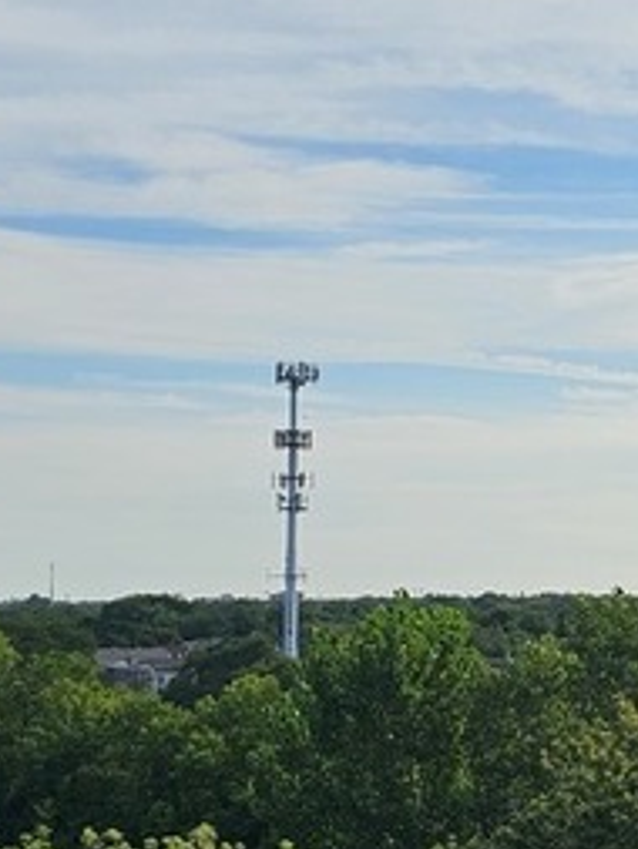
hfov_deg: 13.9
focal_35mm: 98
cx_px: 1044
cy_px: 379
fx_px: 2406
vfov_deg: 20.0
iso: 12
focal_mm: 6.3
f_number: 1.7
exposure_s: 1/1910
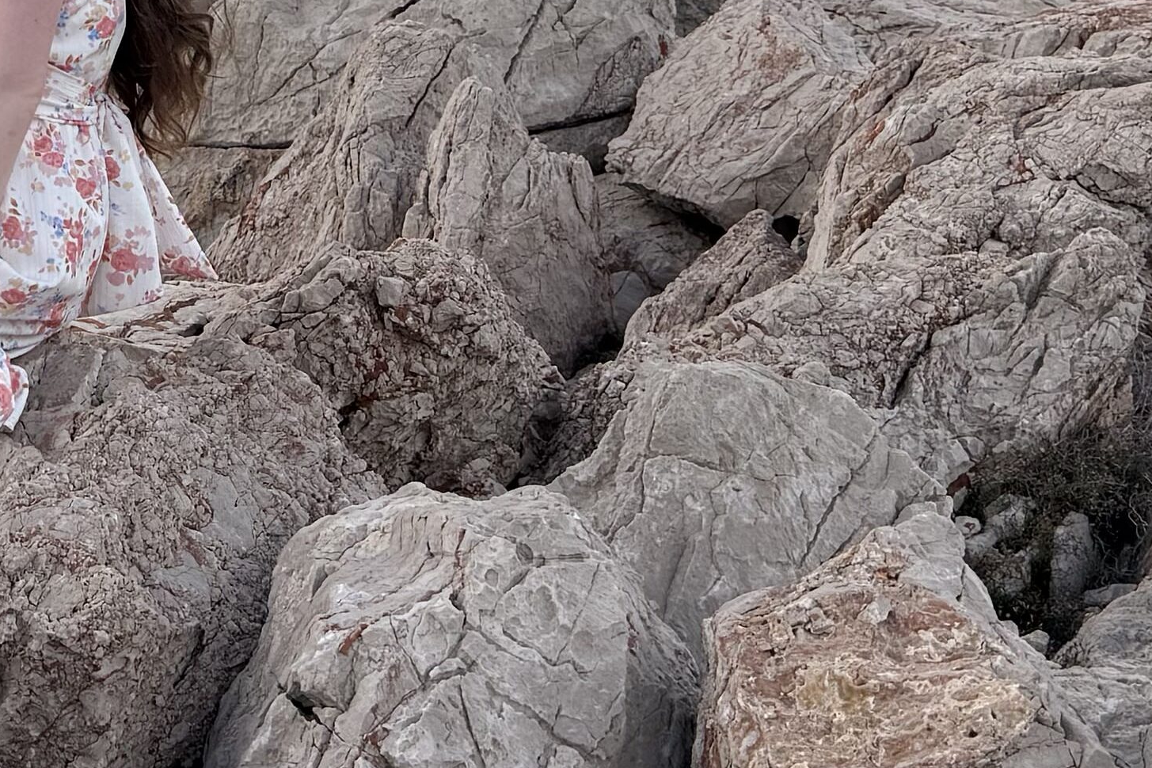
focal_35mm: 98
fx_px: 3136
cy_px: -138
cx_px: -225
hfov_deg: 19.6
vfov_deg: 13.6
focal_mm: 6.76
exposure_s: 1/3145
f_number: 1.78
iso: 80
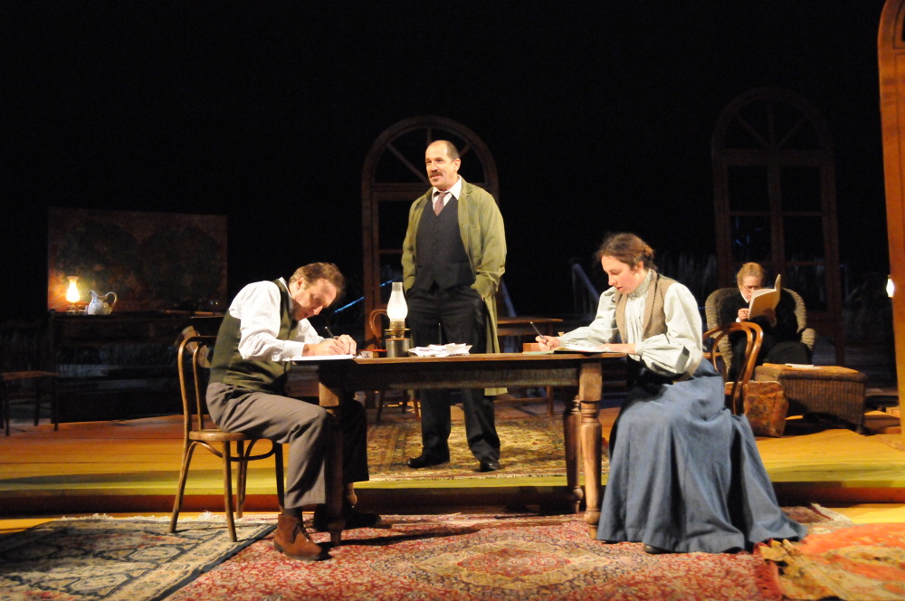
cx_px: 452
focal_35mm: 36
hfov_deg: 53.2
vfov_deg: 36.8
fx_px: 904
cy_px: 300
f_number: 3.8
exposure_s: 1/60
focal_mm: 24
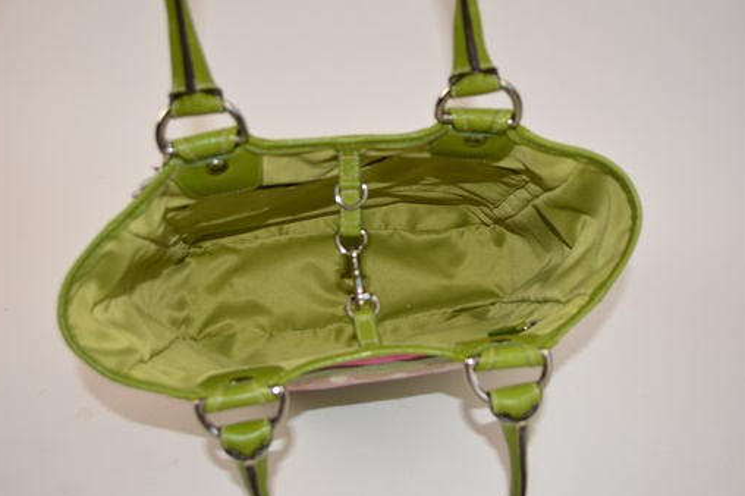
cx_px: 397
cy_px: 245
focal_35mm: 39
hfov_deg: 49.5
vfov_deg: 34.2
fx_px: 807
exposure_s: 1/200
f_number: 3.8
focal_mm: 22
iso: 180
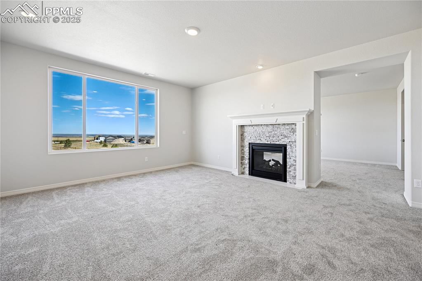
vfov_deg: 81.1
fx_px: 164
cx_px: 211
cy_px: 140
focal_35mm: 14
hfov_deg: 104.3
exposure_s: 1/200
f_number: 5.6
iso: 320
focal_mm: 14
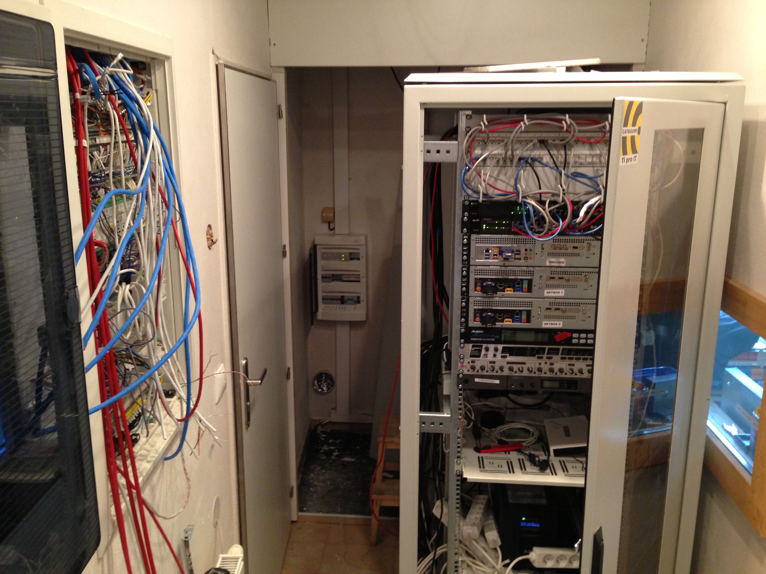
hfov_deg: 55.4
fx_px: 730
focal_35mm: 33
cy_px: 287
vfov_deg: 42.9
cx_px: 383
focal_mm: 4.13
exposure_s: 1/20
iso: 200
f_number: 2.4
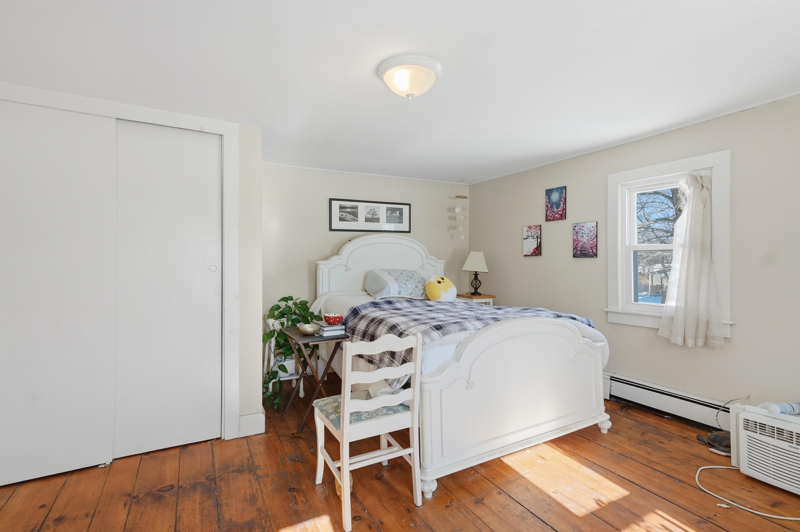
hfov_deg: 95.0
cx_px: 400
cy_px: 266
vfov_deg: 71.9
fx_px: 366
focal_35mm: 16
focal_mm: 11
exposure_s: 1/1000
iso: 800
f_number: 7.1
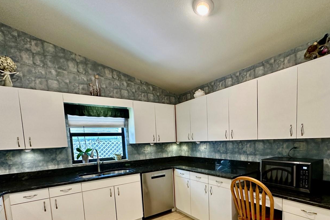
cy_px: 156
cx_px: 187
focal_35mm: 19
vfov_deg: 62.0
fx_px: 174
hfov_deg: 86.4
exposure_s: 1/60
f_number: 2.2
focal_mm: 2.22
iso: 400
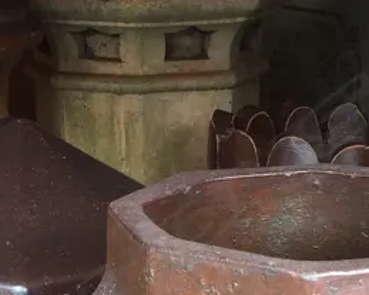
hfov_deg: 17.2
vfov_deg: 13.7
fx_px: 1223
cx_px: 170
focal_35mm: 112
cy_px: 247
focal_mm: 4.15
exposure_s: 1/50
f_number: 2.2
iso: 32
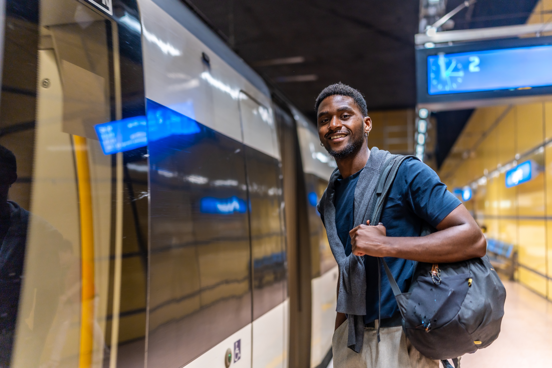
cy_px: 184
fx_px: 537
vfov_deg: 37.9
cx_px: 276
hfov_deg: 54.4
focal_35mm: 35
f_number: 1.4
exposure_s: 1/200
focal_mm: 35
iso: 320
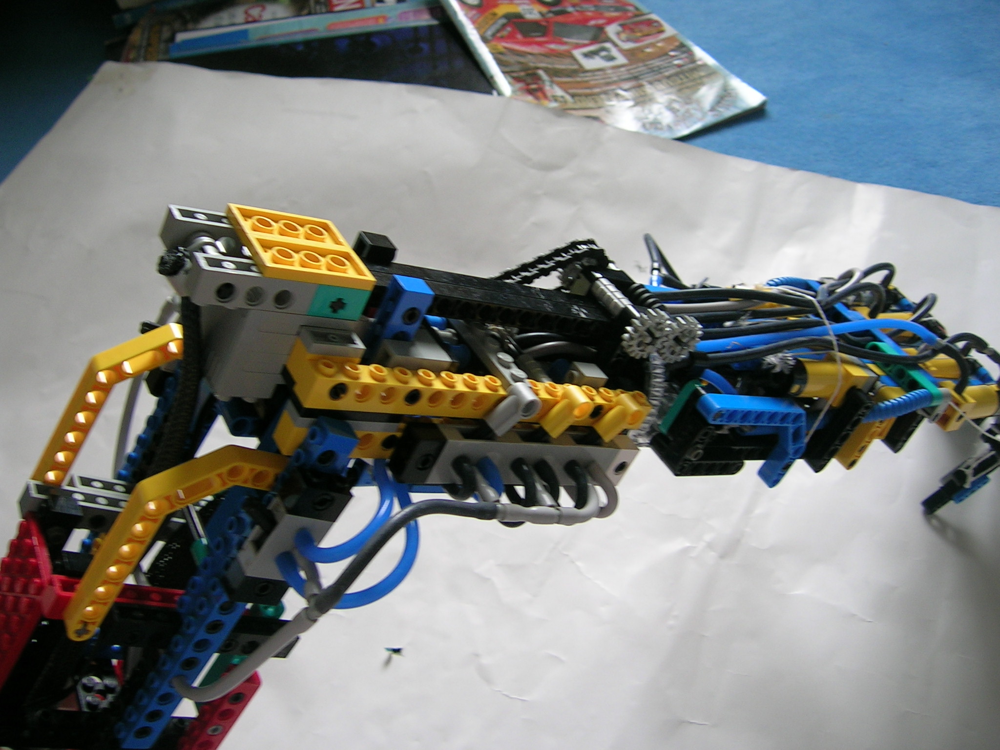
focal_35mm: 35
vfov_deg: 40.7
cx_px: 500
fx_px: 1011
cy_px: 375
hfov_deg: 52.6
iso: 50
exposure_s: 1/45.9
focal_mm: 5.4
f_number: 2.8
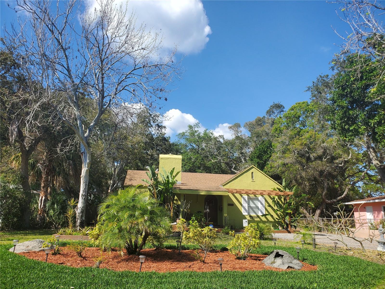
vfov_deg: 53.1
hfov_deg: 67.3
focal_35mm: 26
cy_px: 144
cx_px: 192
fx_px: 289
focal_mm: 4.3
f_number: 2.4
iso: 50
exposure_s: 1/1262
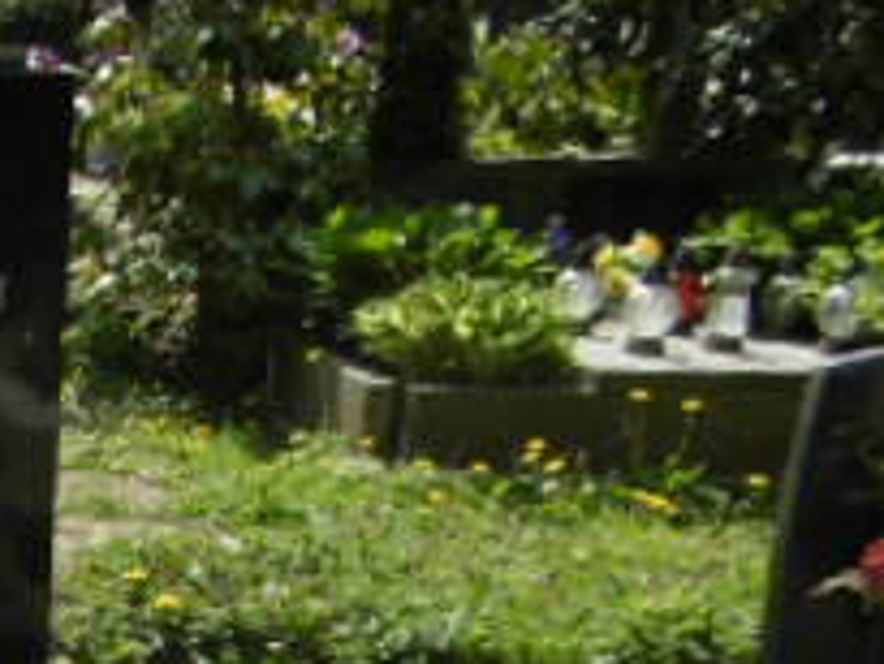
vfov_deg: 18.7
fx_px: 1916
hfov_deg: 22.9
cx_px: -285
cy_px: 780
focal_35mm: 75
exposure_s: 1/800
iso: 100
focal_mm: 4.3
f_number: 3.1
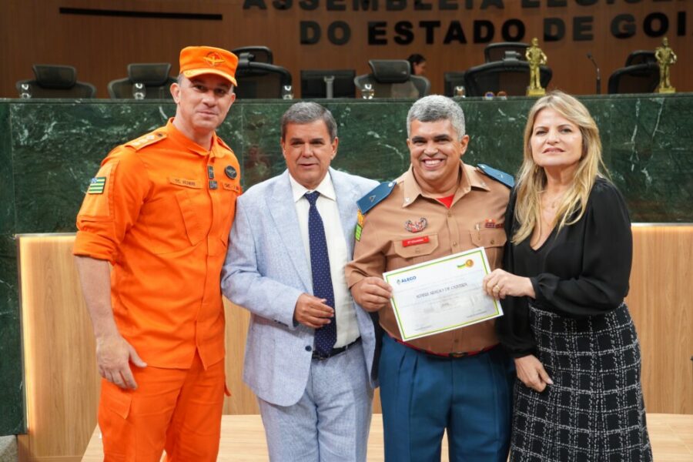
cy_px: 231
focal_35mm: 43
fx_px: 828
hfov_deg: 45.4
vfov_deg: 31.2
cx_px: 346
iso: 2000
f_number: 5
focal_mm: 43
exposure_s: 1/250
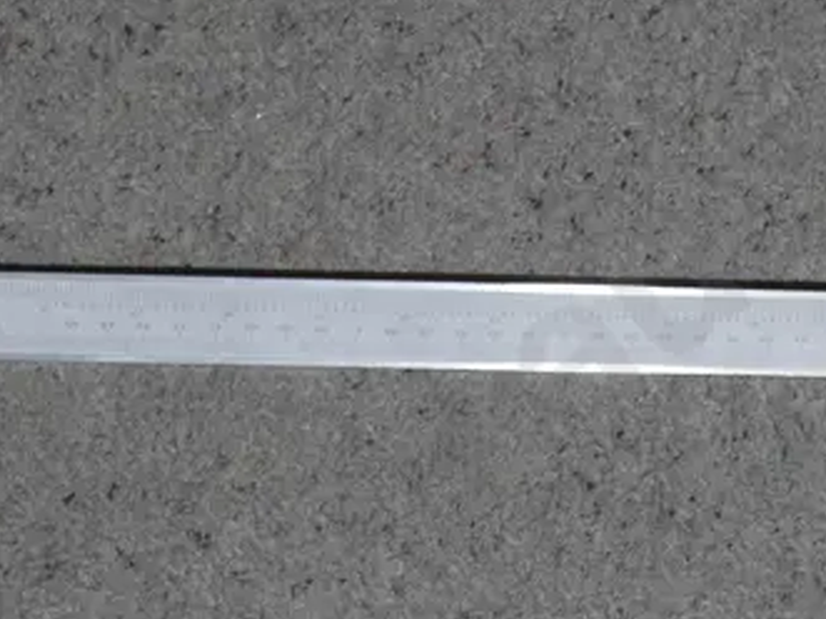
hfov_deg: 12.2
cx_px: 694
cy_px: 273
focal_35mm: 161
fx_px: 3840
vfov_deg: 9.2
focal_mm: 26
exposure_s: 1/60
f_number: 5.3
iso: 500
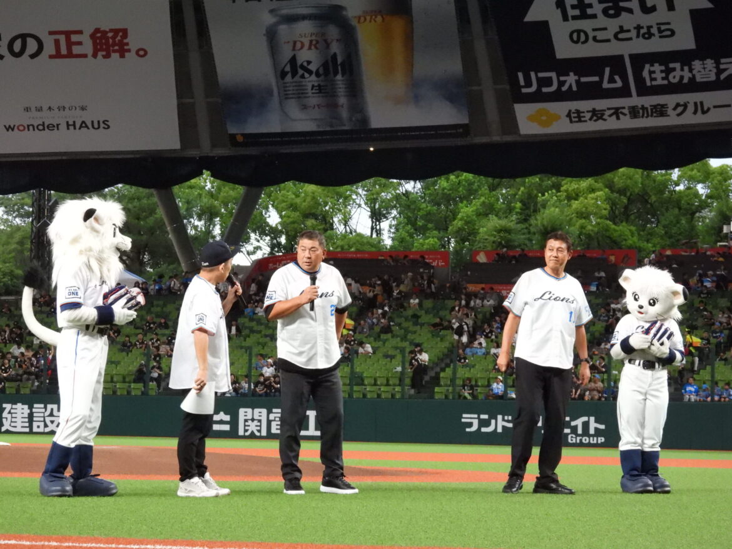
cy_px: 274
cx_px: 366
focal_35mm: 150
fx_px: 3173
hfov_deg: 13.2
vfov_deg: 9.9
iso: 1600
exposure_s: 1/320
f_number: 4.5
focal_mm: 26.8
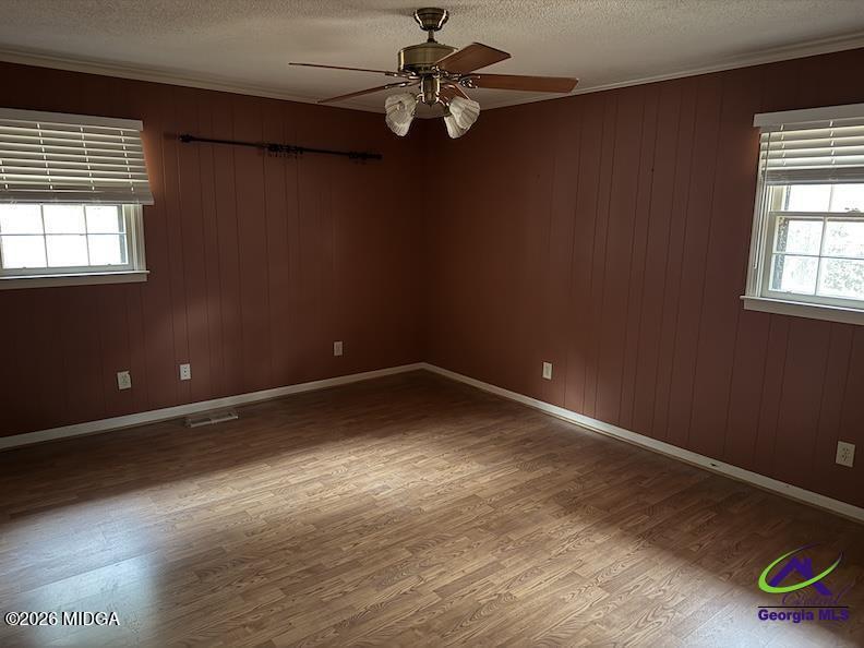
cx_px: 432
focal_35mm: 24
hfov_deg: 71.6
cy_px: 324
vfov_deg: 56.8
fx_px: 599
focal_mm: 6.76
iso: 1250
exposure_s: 1/17
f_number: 1.78
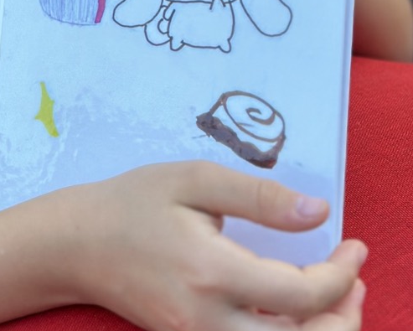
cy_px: -184
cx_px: -12
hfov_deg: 12.5
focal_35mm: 152
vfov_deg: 9.8
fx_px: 1859
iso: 80
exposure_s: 1/227
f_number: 1.78
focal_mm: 6.86
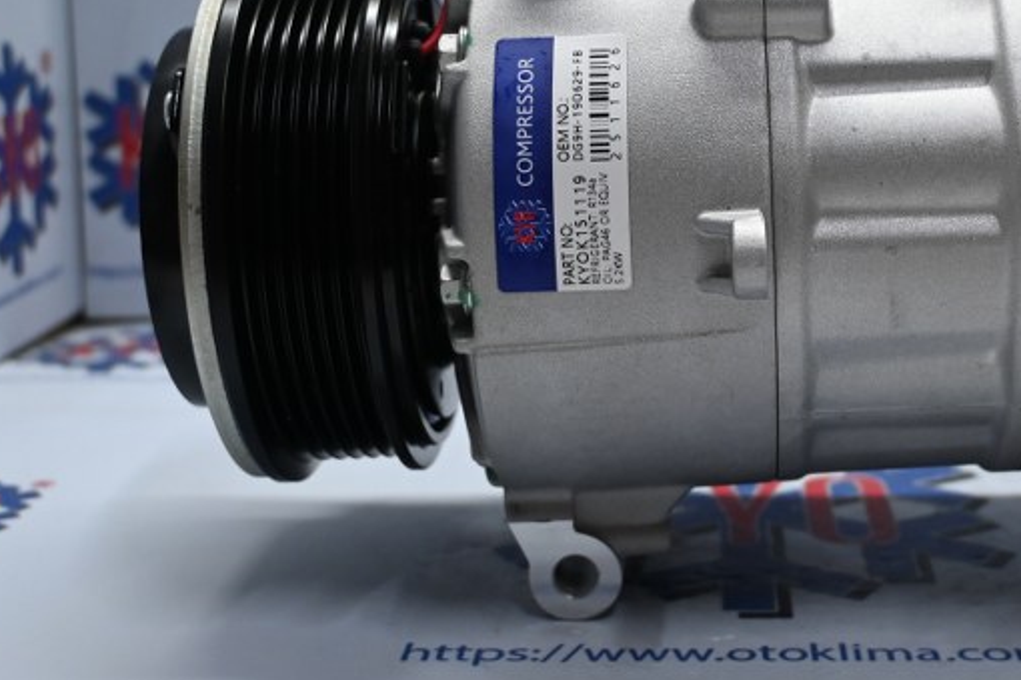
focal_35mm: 59
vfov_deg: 22.9
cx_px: 739
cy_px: 201
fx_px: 1667
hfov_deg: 33.5
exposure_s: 1/125
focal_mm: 25
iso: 1000
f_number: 4.2
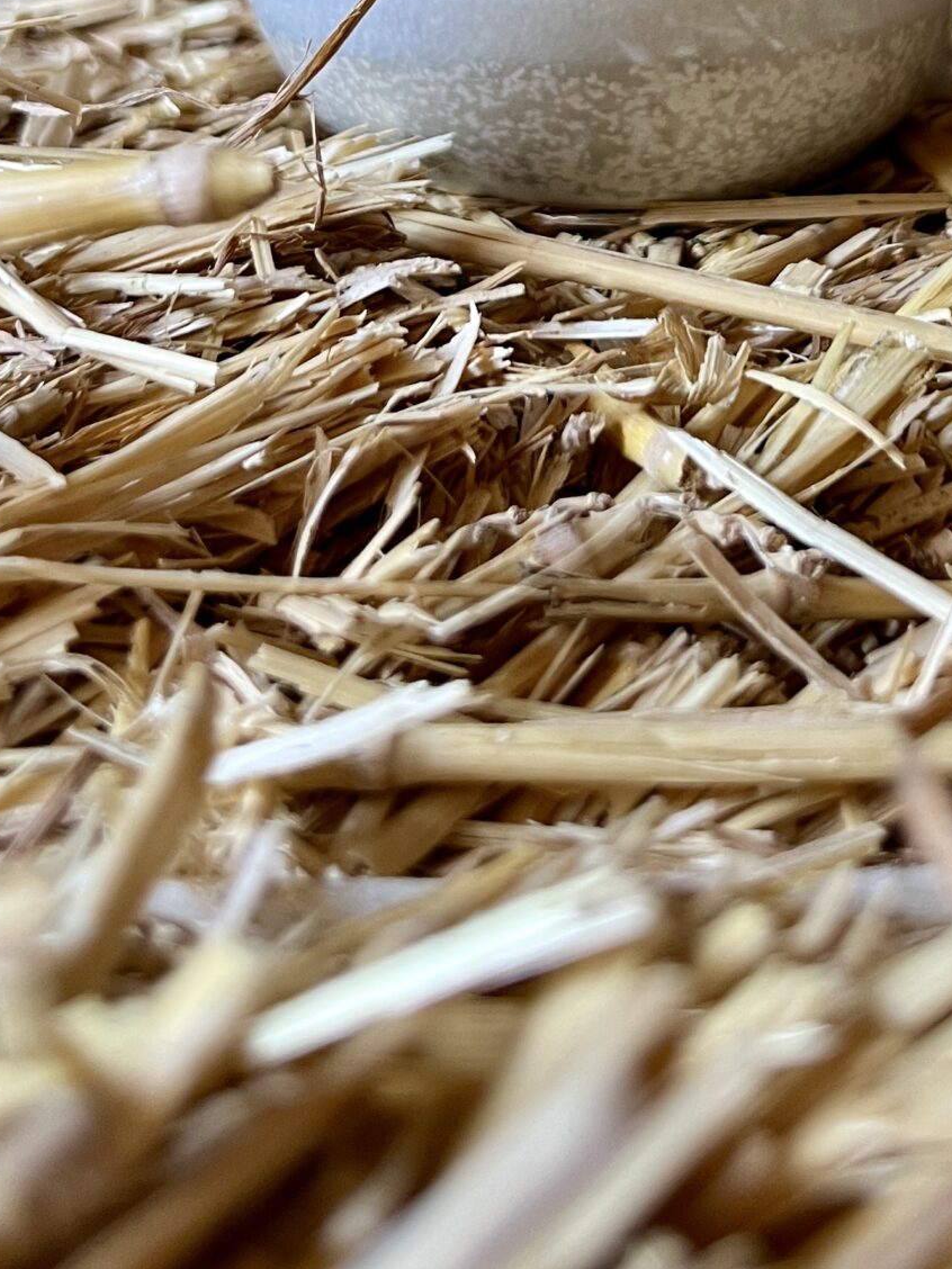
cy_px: -62
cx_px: 598
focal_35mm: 59
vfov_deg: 30.0
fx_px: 2163
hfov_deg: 24.7
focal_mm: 5.1
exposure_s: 1/90
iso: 125
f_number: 1.6
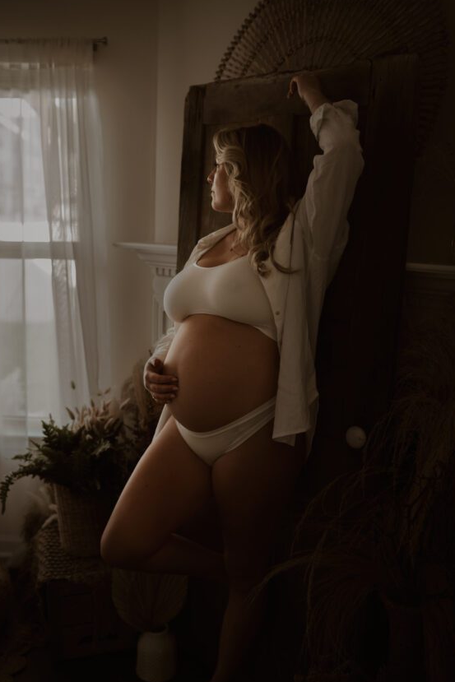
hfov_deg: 35.1
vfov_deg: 50.7
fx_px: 720
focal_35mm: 38
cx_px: 212
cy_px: 334
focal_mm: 35
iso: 640
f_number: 2.2
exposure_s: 1/160
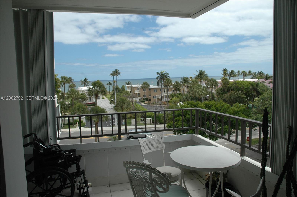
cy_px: 98
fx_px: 222
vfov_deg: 47.8
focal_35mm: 27
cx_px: 148
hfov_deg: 67.5
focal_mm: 18
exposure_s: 1/500
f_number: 11
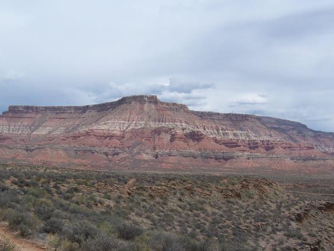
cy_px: 152
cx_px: 126
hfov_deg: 38.0
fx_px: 482
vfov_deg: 29.0
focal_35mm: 50
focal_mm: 6.2
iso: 80
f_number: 4.5
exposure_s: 1/800
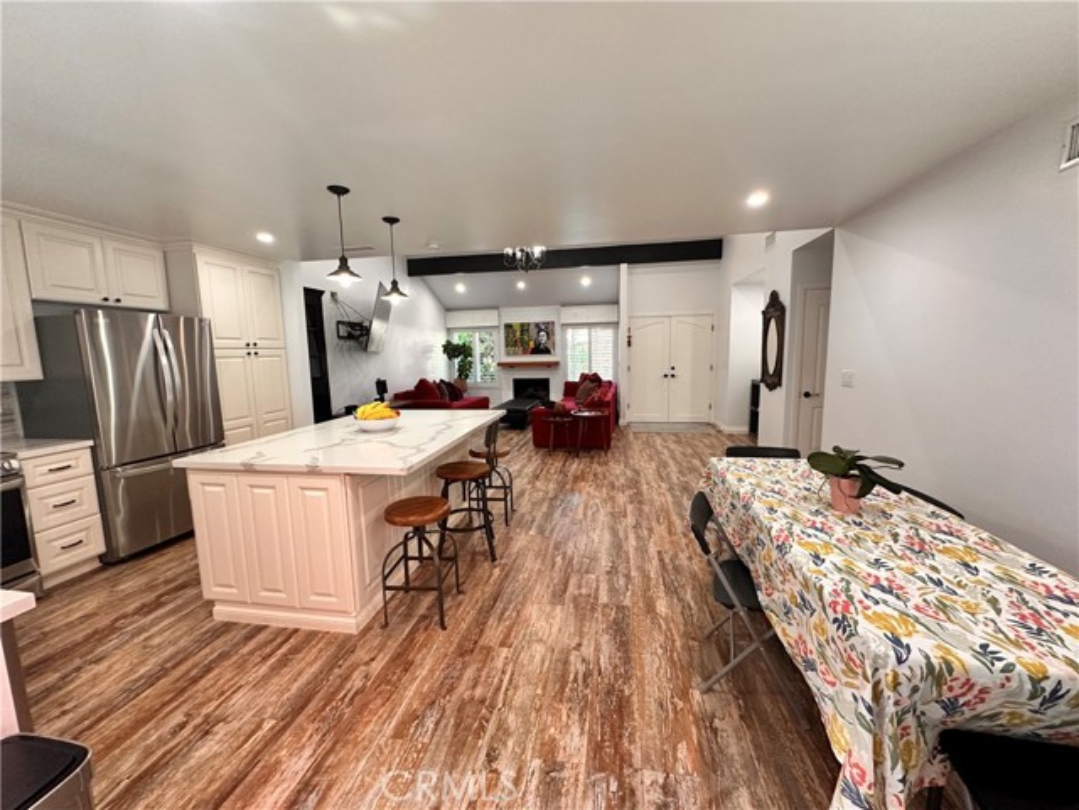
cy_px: 405
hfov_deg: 102.1
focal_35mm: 14
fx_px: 436
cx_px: 540
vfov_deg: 85.7
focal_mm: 2.22
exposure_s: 1/120
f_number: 2.2
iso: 250
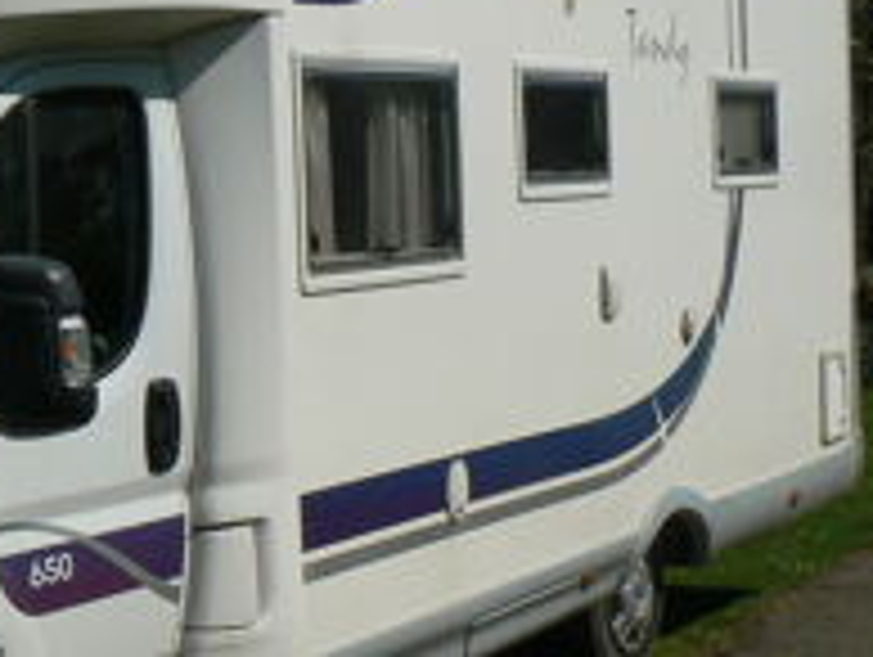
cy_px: 351
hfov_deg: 21.2
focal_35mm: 89
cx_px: 4
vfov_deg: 16.6
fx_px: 2247
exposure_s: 1/1000
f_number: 6.3
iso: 80
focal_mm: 6
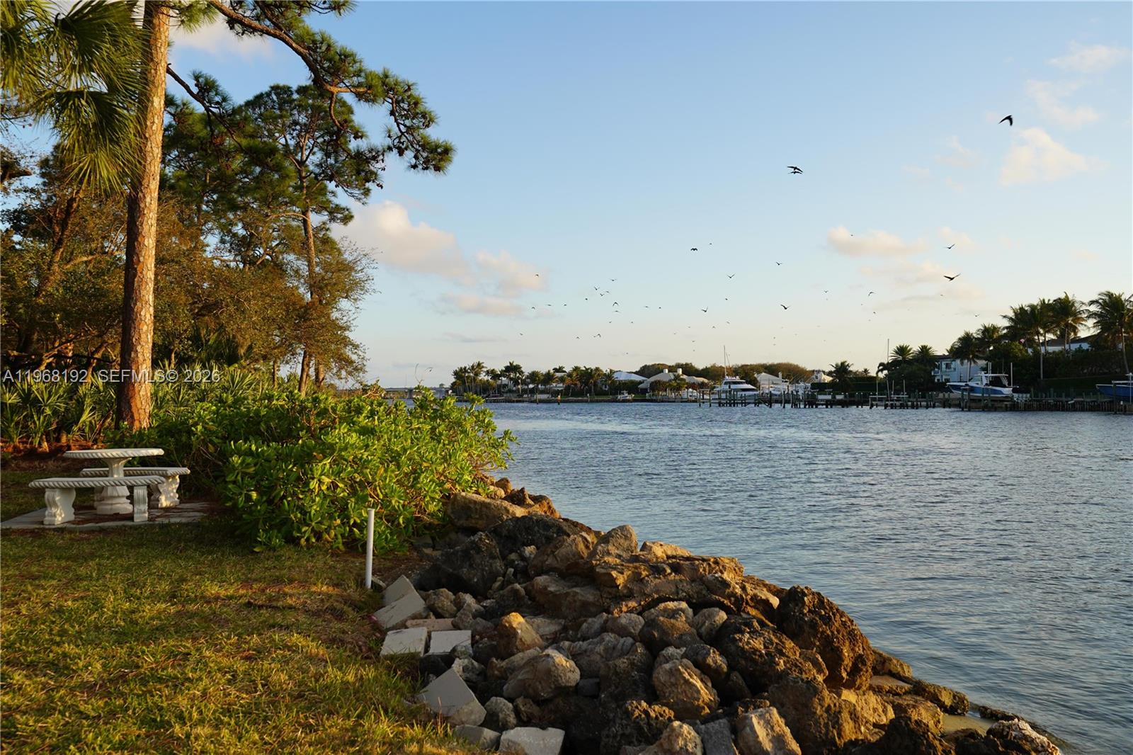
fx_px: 975
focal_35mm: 31
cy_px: 378
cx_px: 566
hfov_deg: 60.3
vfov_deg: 42.3
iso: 100
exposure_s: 1/100
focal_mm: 31
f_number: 7.1
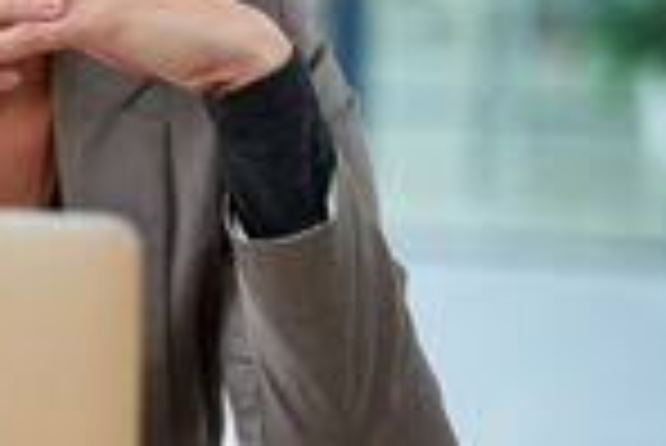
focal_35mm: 169
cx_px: -374
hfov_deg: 11.6
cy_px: 81
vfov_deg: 8.1
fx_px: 3130
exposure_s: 1/160
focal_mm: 50
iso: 200
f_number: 1.8
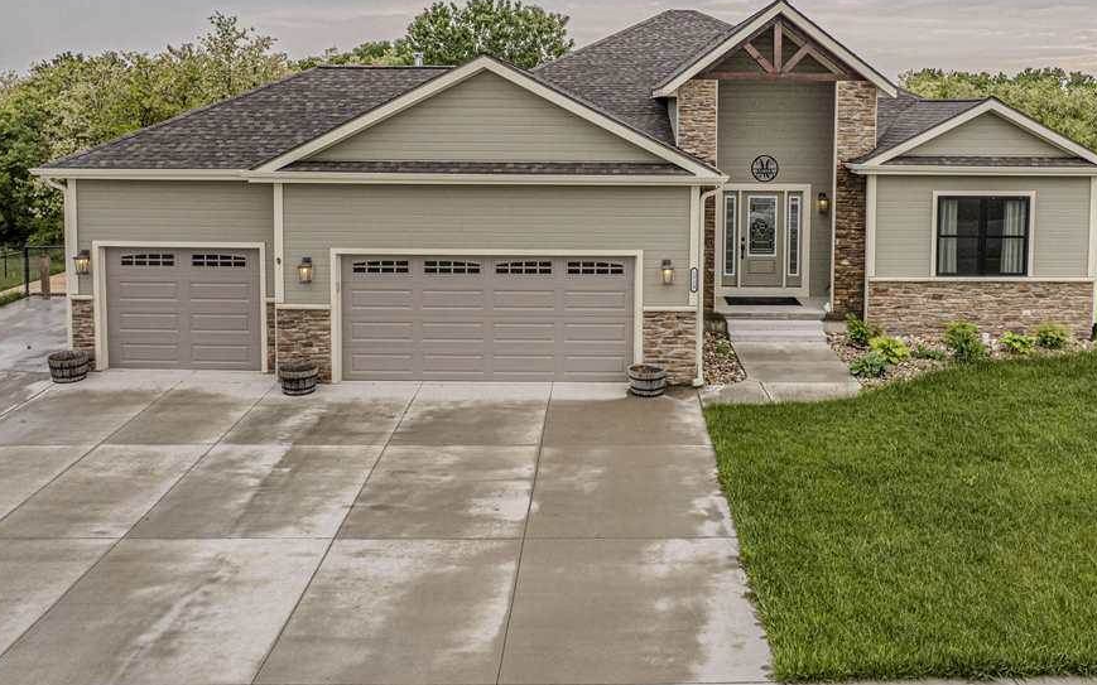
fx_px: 987
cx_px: 615
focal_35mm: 33
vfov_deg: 37.3
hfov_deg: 58.0
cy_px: 161
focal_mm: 8.38
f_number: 2.8
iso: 100
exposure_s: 1/1000
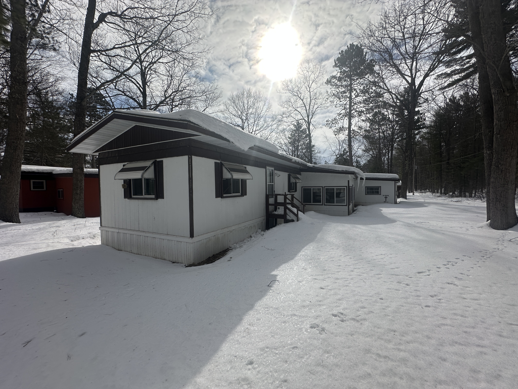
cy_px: 194
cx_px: 259
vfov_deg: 85.7
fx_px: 209
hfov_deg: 102.1
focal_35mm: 14
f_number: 2.2
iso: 50
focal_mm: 2.22
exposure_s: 1/5051
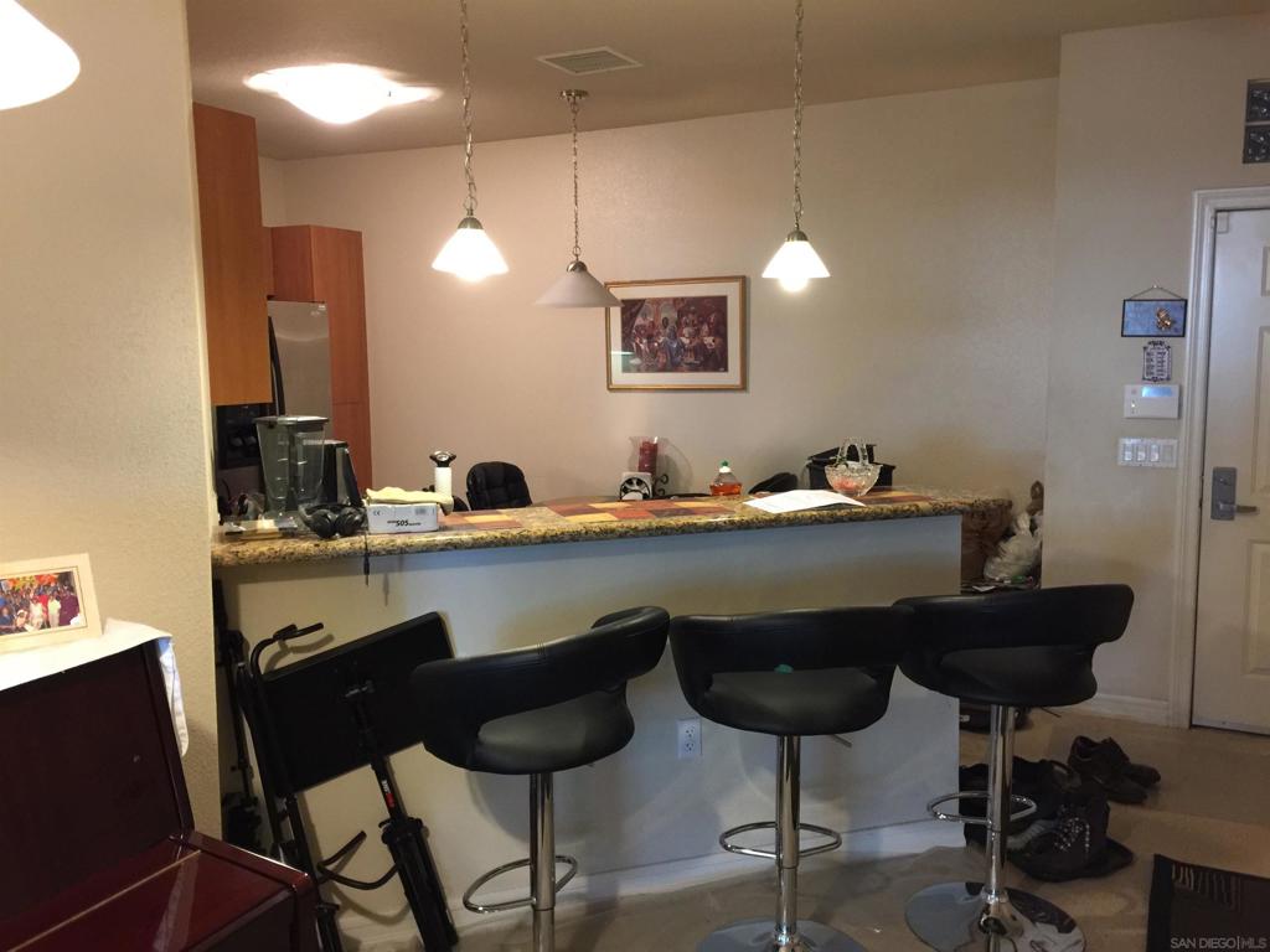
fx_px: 1064
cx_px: 635
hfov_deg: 61.7
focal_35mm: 29
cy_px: 476
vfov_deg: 48.2
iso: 125
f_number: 2.2
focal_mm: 4.15
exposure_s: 1/15
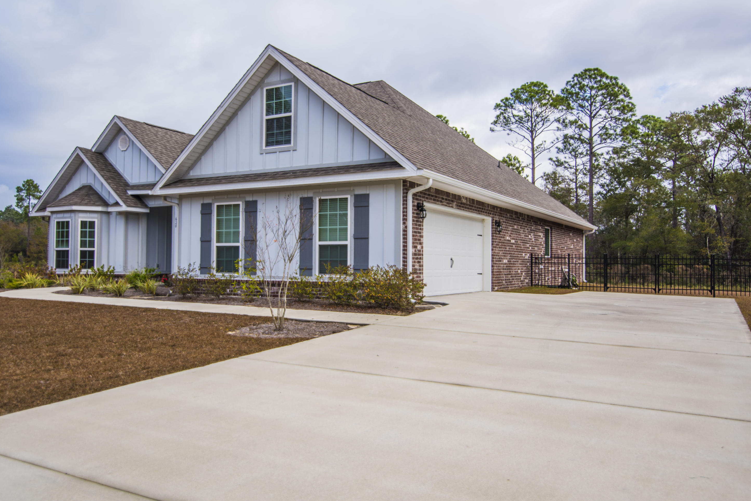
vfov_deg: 43.6
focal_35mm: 30
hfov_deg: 61.9
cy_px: 245
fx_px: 626
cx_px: 364
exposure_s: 1/500
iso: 100
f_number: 4.5
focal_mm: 29
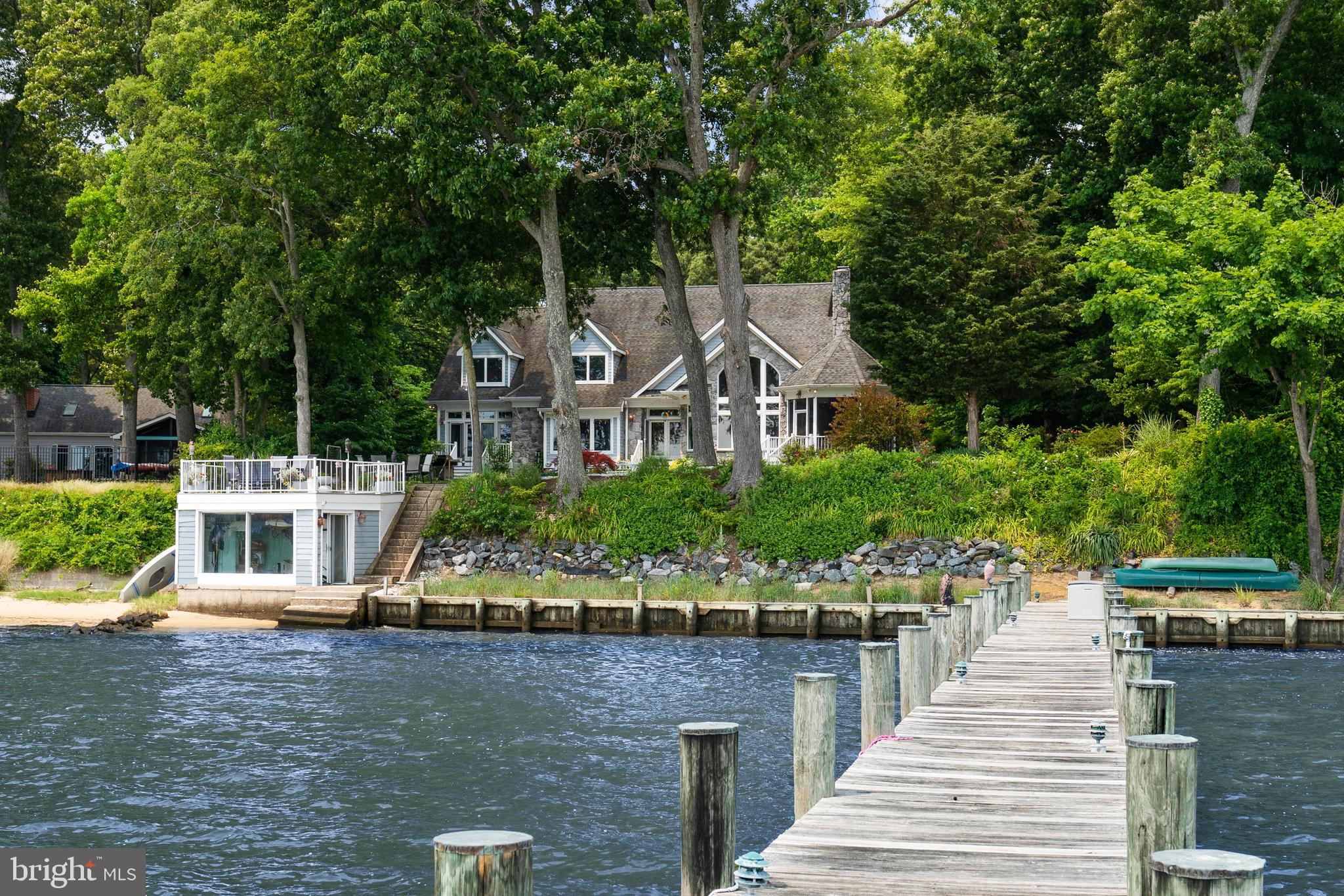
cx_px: 672
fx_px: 1829
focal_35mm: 49
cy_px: 448
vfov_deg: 27.5
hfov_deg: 40.3
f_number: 7.1
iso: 100
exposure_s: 1/160
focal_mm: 33
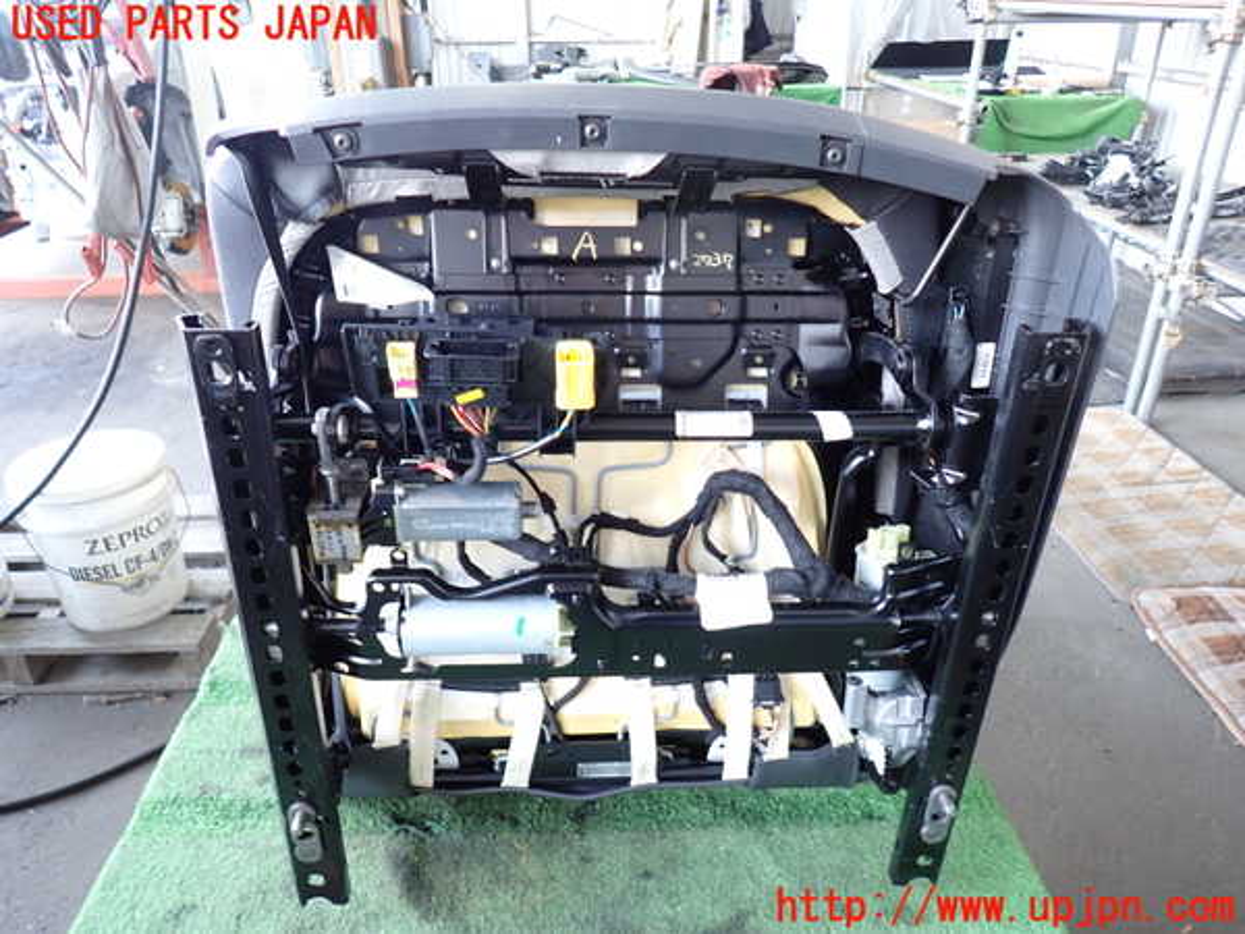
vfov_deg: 54.9
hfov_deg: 69.4
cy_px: 467
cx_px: 622
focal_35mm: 25
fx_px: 899
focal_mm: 4.5
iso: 200
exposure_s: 1/30
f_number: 2
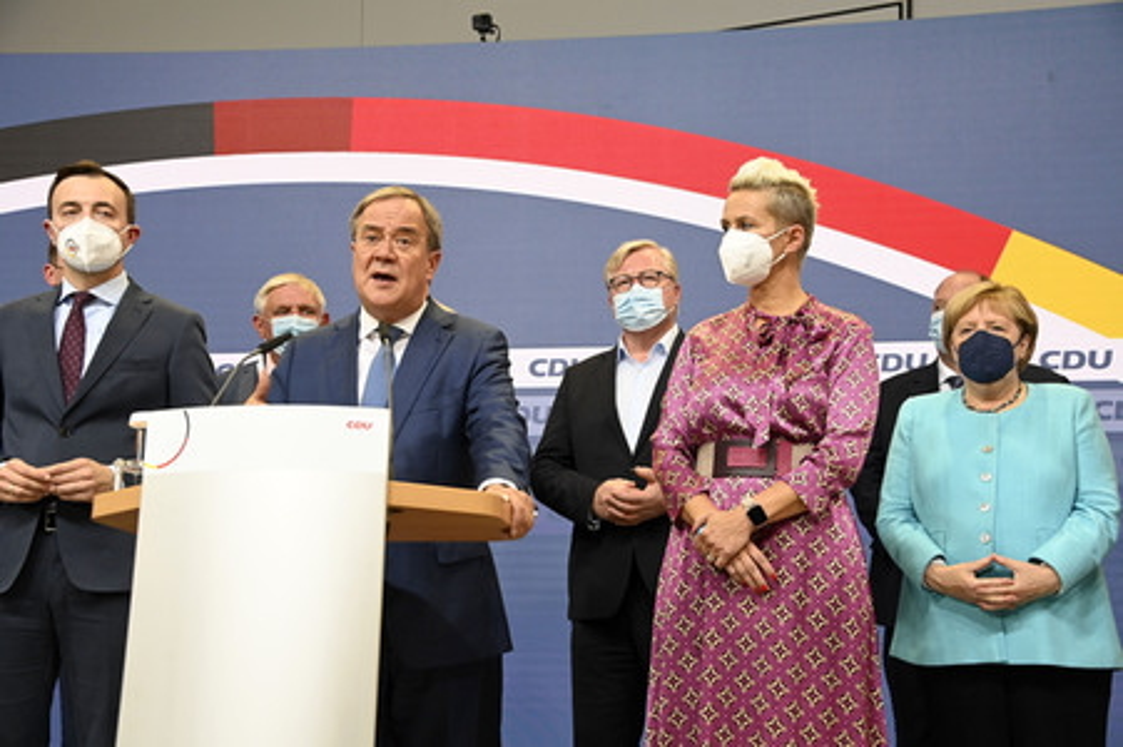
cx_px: 562
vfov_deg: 26.0
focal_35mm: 52
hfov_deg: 38.2
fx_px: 1621
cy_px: 374
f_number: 5.6
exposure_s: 1/320
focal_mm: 52
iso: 4000
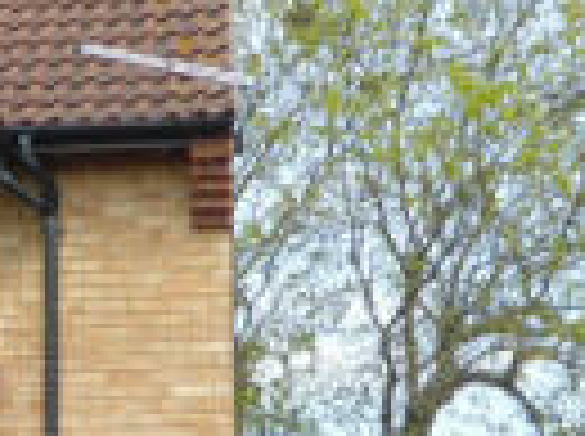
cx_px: -74
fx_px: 1822
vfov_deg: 13.4
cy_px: 461
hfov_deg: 17.6
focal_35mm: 108
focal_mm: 4.3
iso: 100
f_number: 3.3
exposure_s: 1/400
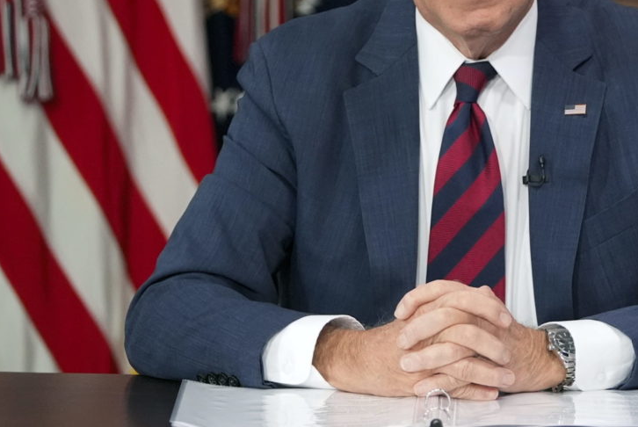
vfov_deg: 3.4
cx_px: 483
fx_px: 7239
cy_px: 99
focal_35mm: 408
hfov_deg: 5.0
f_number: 2.8
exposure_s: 1/500
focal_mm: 152
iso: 5000
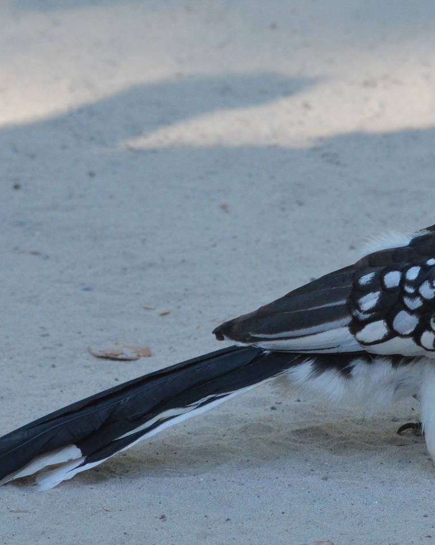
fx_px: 8791
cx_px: 330
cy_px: 294
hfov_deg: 2.8
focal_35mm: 546
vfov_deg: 3.5
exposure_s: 1/1250
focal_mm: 230
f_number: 9
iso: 2500
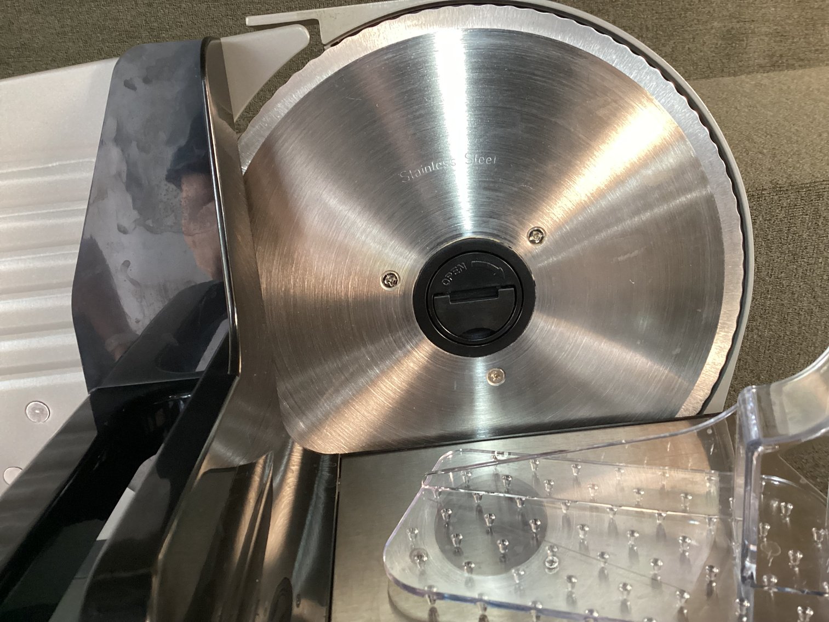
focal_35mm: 31
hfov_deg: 58.3
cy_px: 311
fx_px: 742
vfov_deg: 45.4
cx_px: 414
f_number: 2.4
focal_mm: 3.3
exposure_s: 1/40
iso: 320
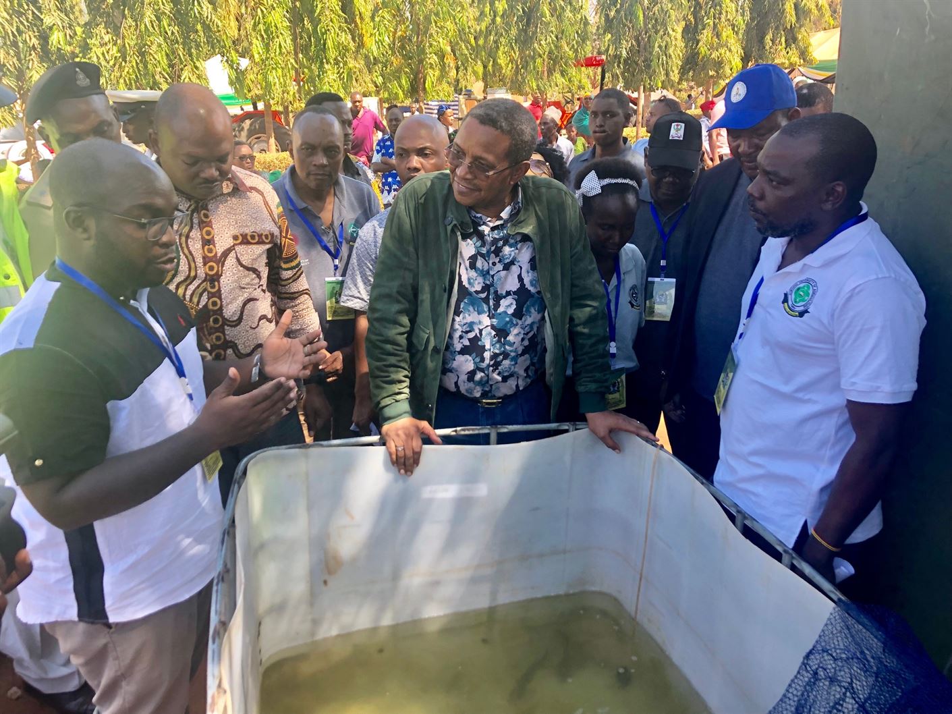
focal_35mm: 28
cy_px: 357
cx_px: 476
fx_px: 770
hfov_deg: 63.4
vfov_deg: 49.7
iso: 20
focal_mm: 4
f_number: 1.8
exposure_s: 1/128
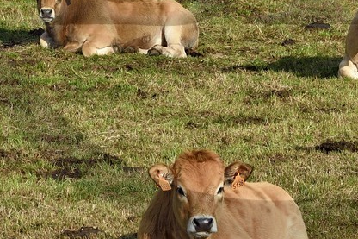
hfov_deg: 6.9
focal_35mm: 300
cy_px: -116
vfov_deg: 4.5
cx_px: 275
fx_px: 2982
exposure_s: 1/250
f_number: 11
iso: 200
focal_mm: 78
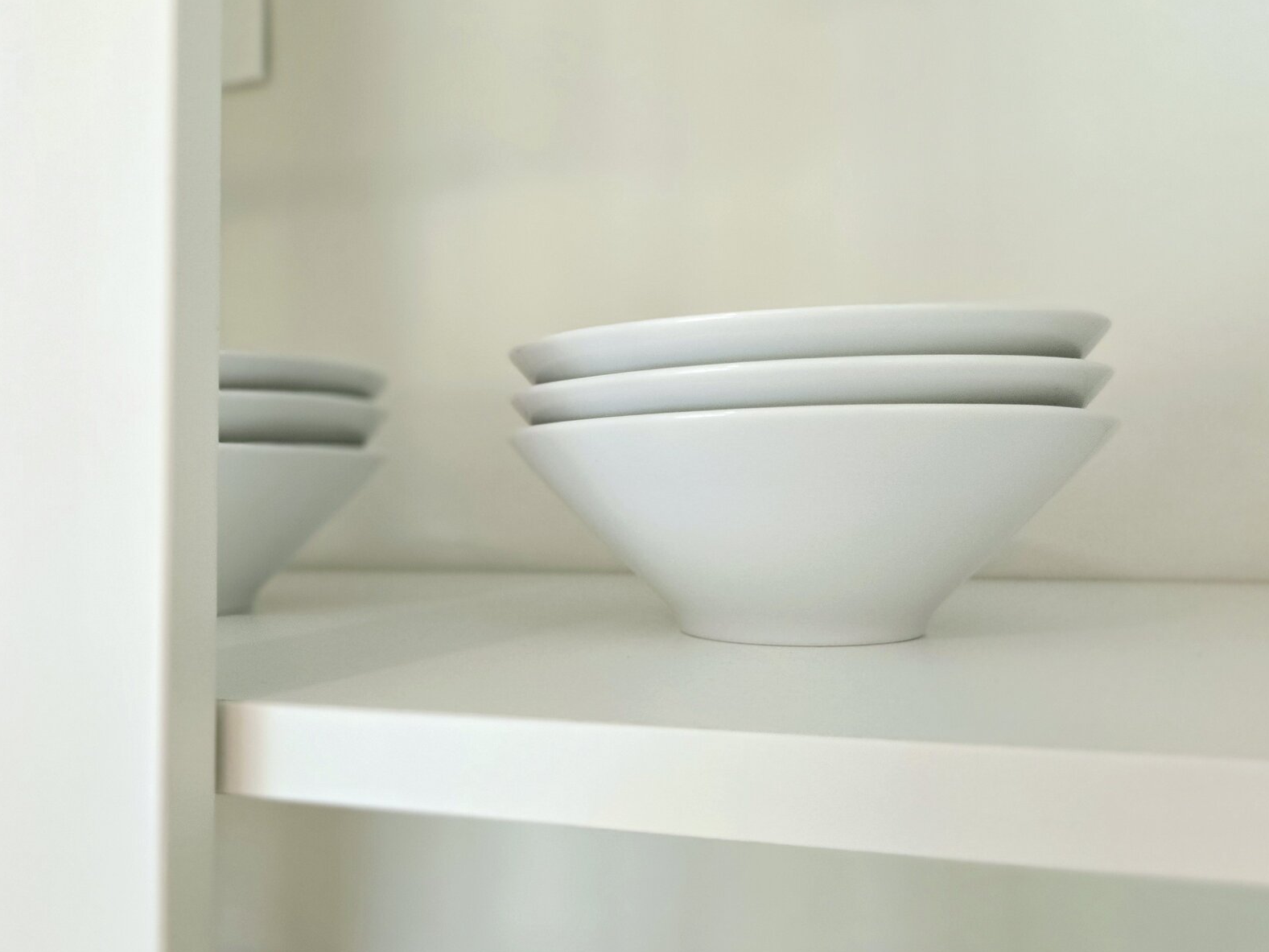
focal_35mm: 28
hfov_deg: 63.1
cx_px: 538
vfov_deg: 49.7
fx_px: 1027
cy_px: 434
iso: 200
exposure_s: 1/100
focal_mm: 6.3
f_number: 1.7
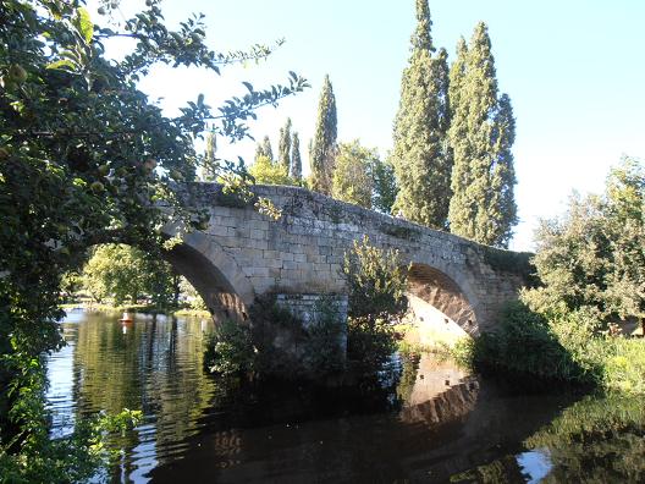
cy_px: 242
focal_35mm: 24
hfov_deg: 71.6
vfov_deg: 56.8
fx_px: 447
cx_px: 322
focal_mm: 4.2
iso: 125
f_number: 3
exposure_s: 1/250
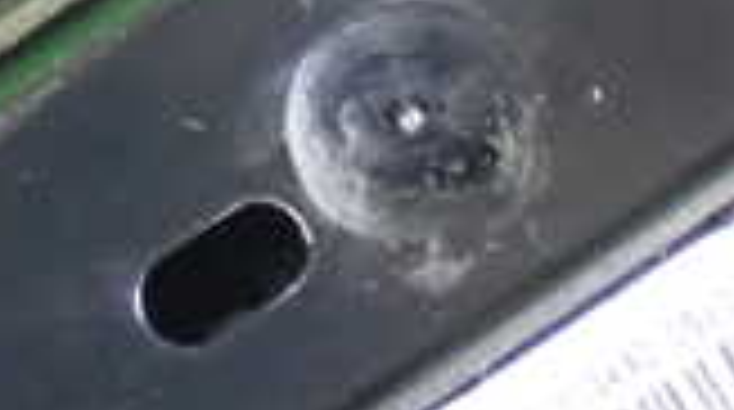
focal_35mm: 201
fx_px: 3905
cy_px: -9
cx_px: 360
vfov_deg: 6.0
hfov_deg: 10.7
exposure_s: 1/50
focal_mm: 9.01
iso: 2000
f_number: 3.2
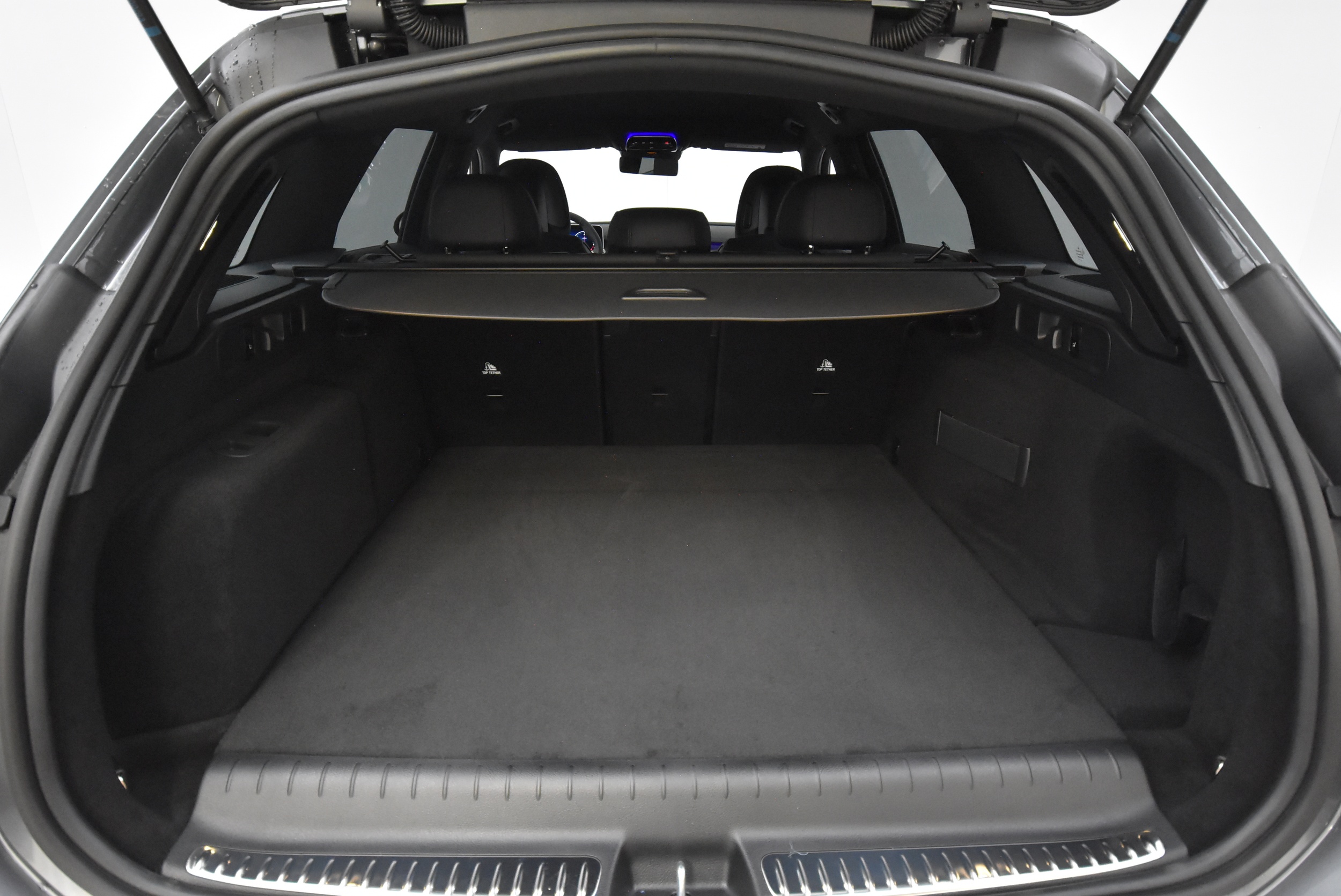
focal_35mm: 21
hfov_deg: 81.2
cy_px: 448
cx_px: 670
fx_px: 783
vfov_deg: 59.6
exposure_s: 1/60
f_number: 4.8
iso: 6400
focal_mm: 14
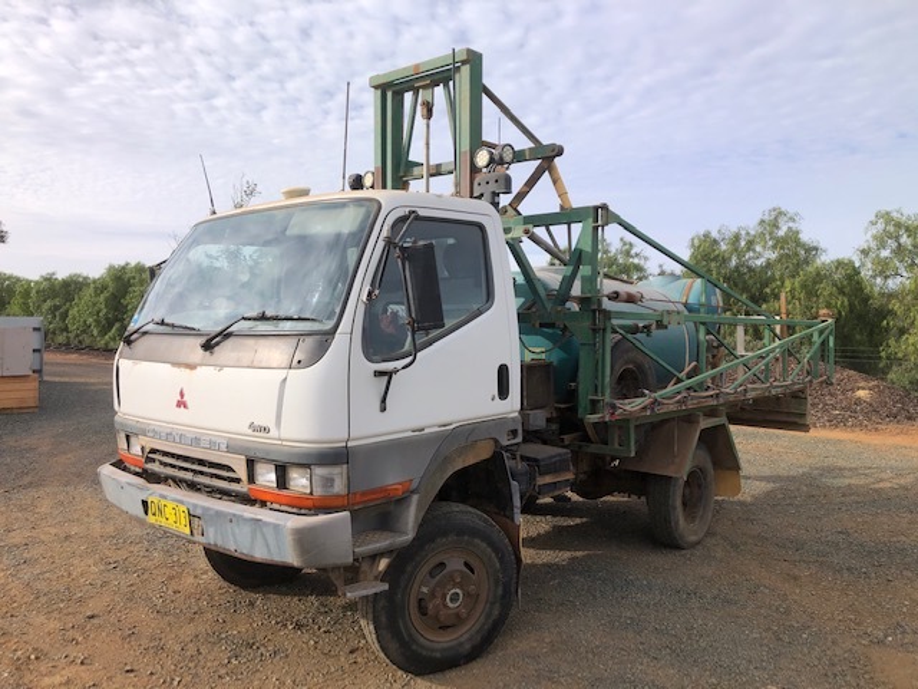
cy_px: 344
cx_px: 459
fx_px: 743
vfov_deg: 49.7
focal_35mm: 28
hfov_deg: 63.4
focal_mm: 3.99
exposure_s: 1/1499
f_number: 1.8
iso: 20
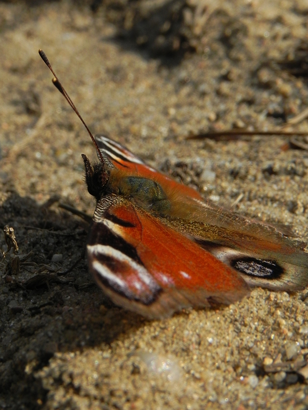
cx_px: 154
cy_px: 205
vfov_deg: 18.7
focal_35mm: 105
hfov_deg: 14.1
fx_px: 1246
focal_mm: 18.8
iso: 160
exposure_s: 1/414
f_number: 8
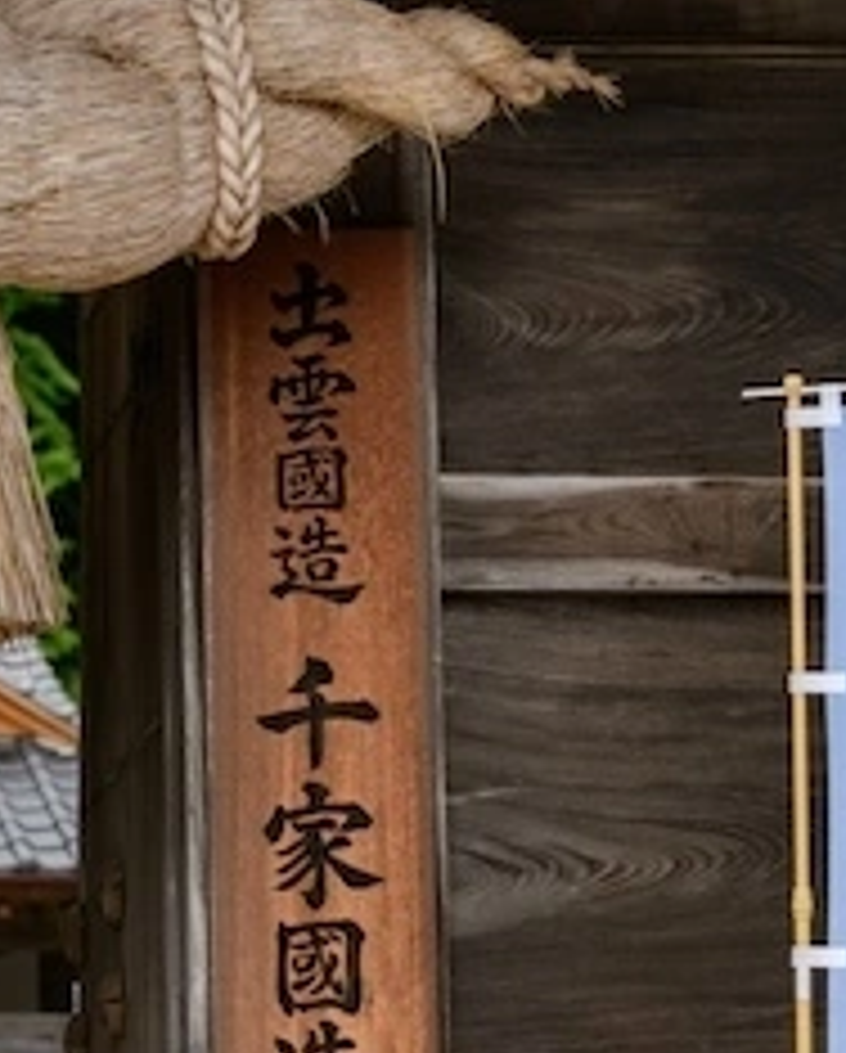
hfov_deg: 6.3
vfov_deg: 8.0
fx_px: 7523
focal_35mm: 241
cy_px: 830
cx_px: -675
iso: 200
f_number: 4.5
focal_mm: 86
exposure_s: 1/500
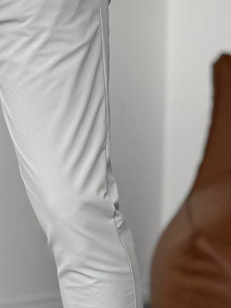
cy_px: 190
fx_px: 1229
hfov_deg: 10.7
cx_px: 20
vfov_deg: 14.3
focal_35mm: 138
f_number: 1.8
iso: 50
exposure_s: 1/120
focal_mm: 6.86
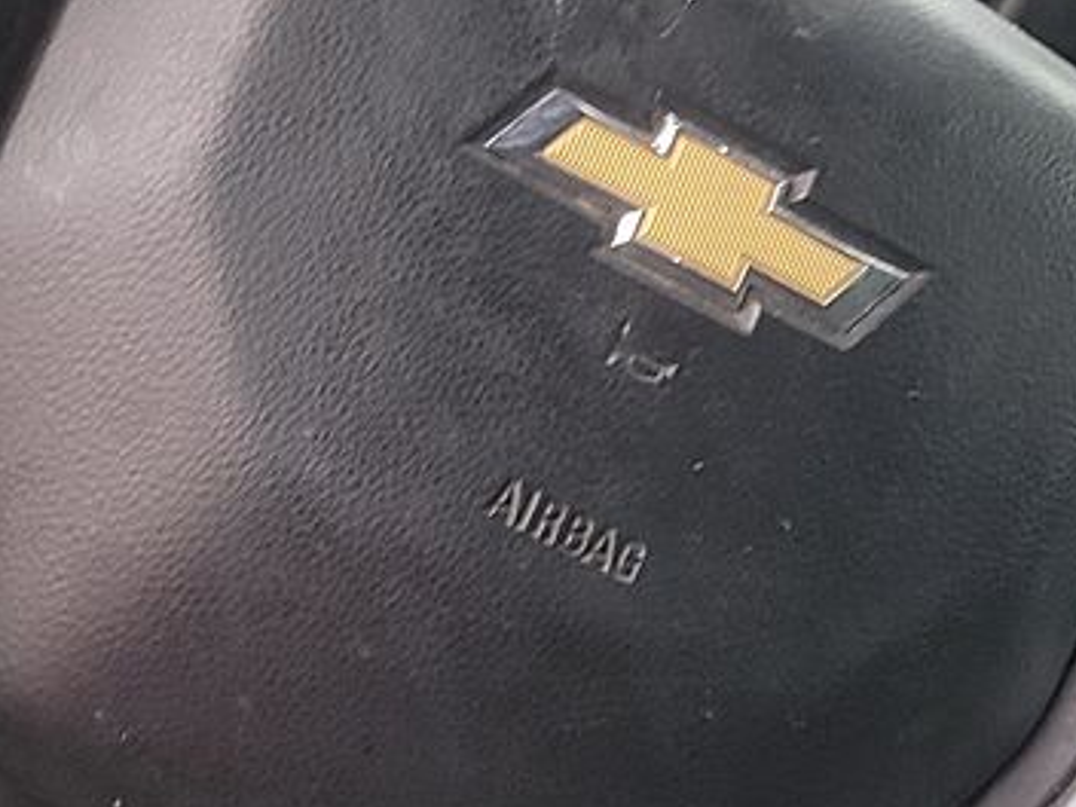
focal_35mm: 109
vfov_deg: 13.5
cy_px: 183
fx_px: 3388
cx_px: 776
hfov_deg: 18.0
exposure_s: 1/59
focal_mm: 6.7
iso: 97
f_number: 1.8
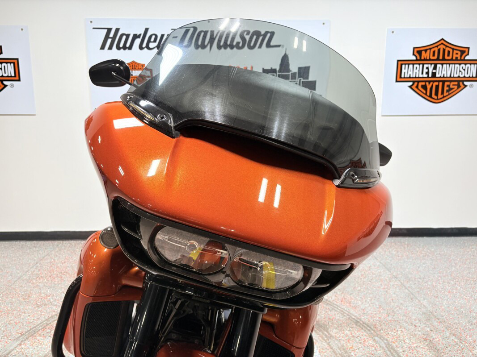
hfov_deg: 67.3
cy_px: 178
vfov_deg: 53.1
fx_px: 358
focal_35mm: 26
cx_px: 238
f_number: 1.6
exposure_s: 1/120
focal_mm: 5.96
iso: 50
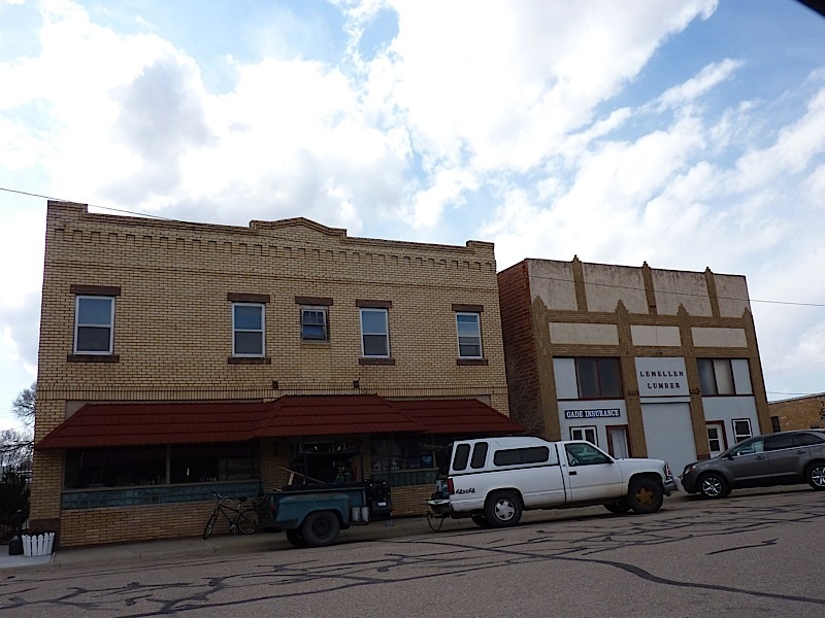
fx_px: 691
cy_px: 309
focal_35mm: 29
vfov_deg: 48.2
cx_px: 412
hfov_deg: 61.7
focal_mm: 4.7
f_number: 4.5
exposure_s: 1/640
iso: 80
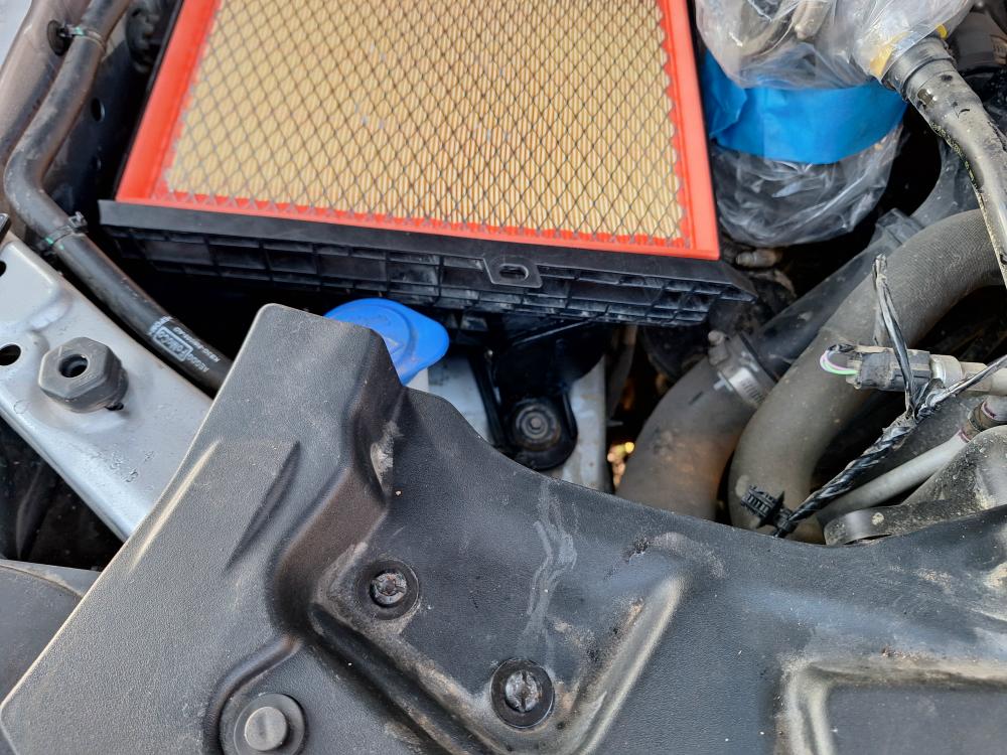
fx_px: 669
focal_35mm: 23
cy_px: 378
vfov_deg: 58.9
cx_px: 504
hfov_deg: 73.9
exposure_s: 1/40
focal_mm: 5.54
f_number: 1.8
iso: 160
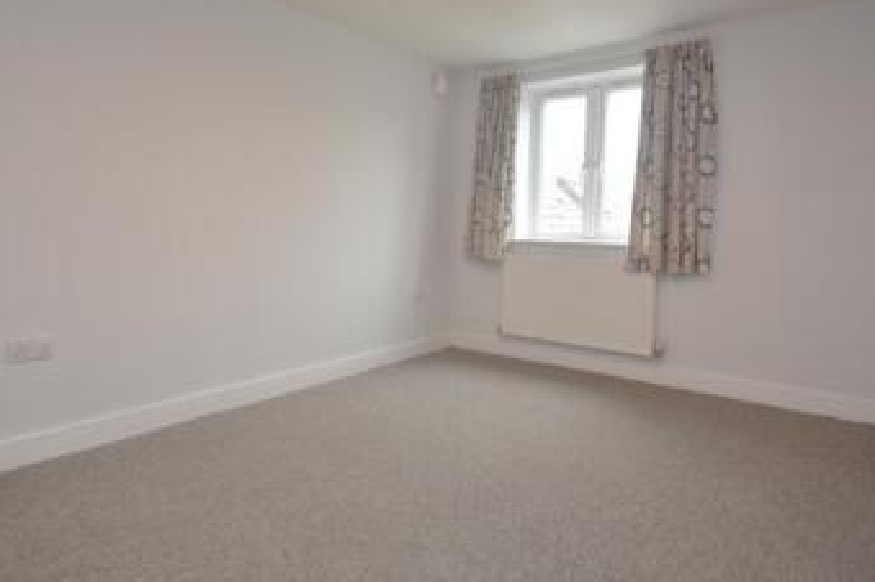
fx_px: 510
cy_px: 230
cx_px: 445
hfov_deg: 81.3
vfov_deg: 58.9
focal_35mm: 21
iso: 450
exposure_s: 1/60
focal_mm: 10
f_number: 4
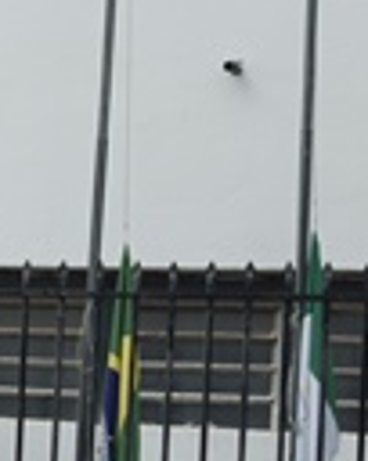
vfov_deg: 11.4
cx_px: -343
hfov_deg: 8.7
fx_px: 2306
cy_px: 402
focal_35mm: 169
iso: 200
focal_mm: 24
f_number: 9
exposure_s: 1/320
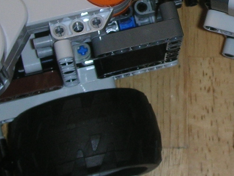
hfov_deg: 14.2
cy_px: -5
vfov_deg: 10.6
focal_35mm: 138
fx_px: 933
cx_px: 210
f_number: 3
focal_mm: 5.8
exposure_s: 1/60.1
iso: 50
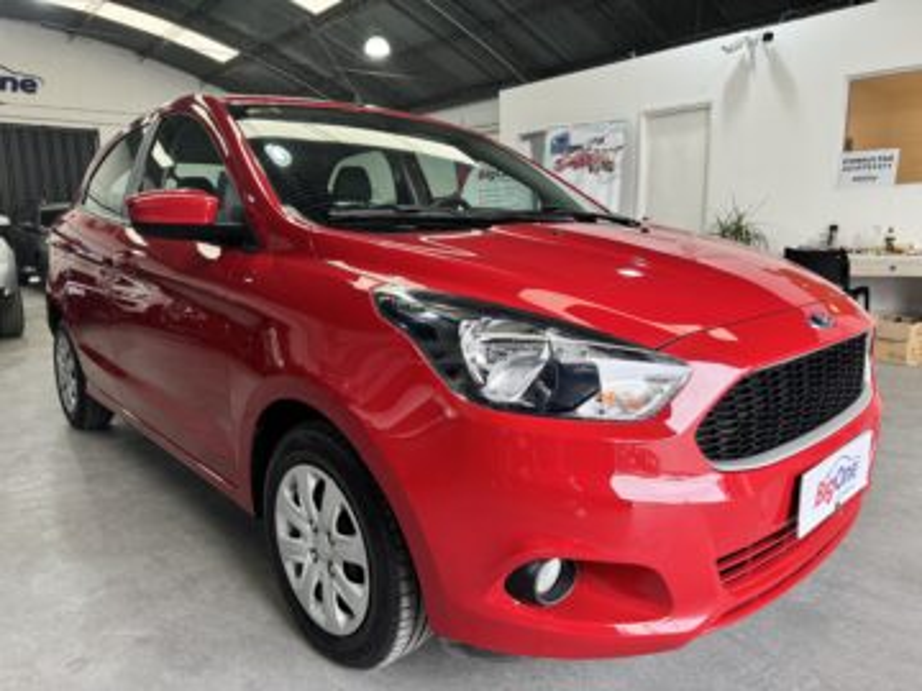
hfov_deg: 71.6
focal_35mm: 24
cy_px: 346
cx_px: 461
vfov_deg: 56.8
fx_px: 639
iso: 200
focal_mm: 6.76
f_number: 1.78
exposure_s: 1/114
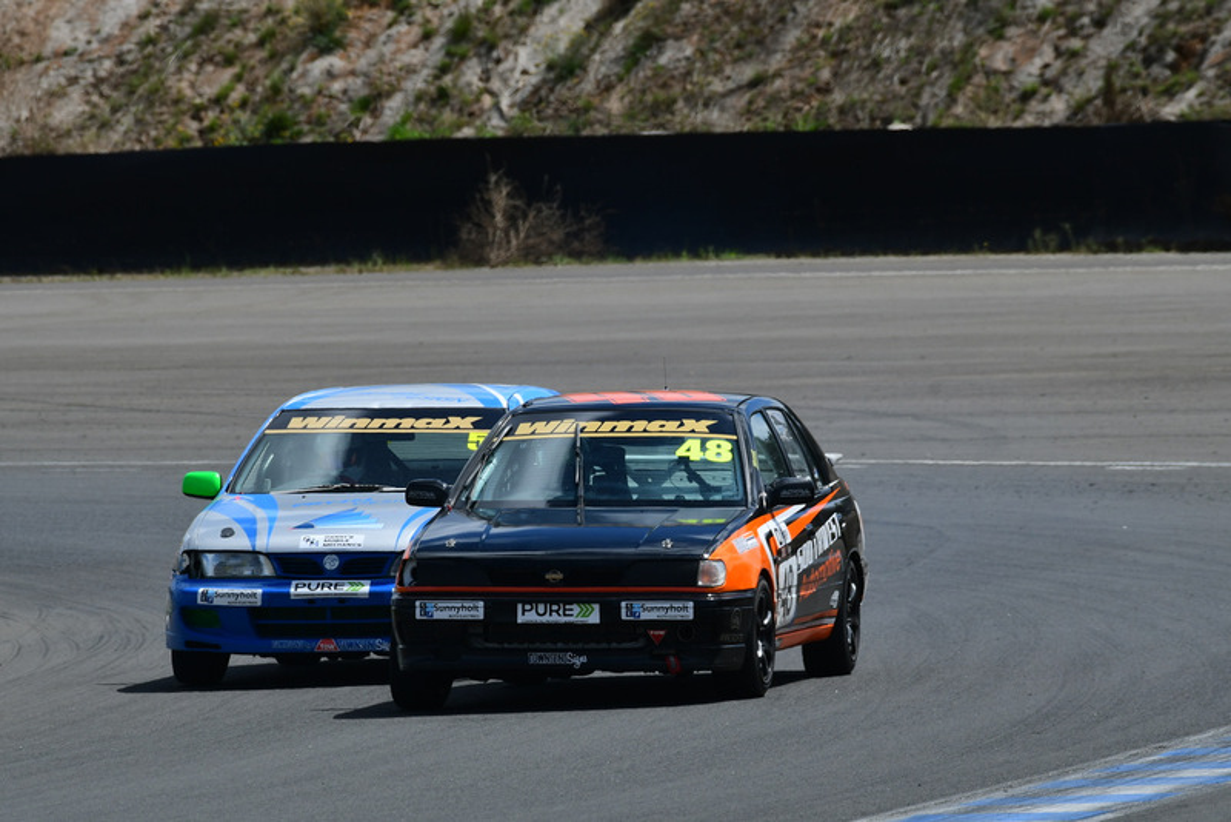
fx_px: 20523
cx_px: 616
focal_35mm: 600
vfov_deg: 2.3
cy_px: 411
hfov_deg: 3.4
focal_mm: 400
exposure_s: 1/640
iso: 200
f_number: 10
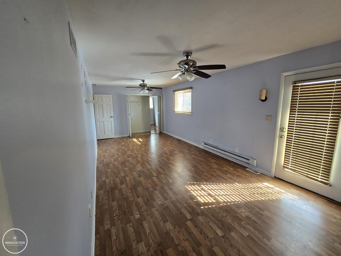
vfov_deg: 89.9
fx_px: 128
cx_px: 170
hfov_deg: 106.2
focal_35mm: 13
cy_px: 128
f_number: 2.2
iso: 160
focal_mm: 2.2
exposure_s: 1/60
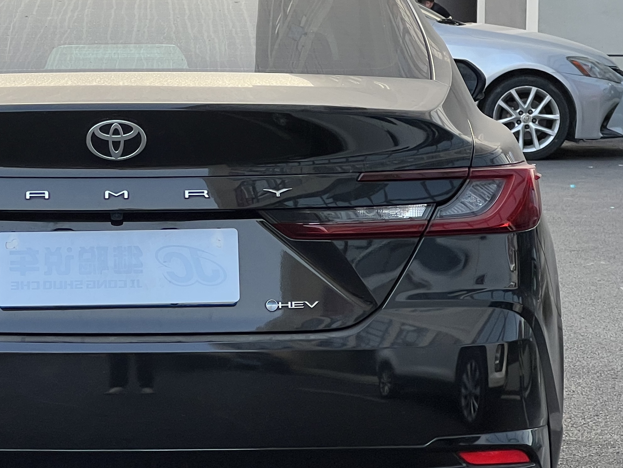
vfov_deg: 9.5
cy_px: 175
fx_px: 2808
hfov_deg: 12.6
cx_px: 101
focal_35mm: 156
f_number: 2.8
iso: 50
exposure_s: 1/99
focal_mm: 9
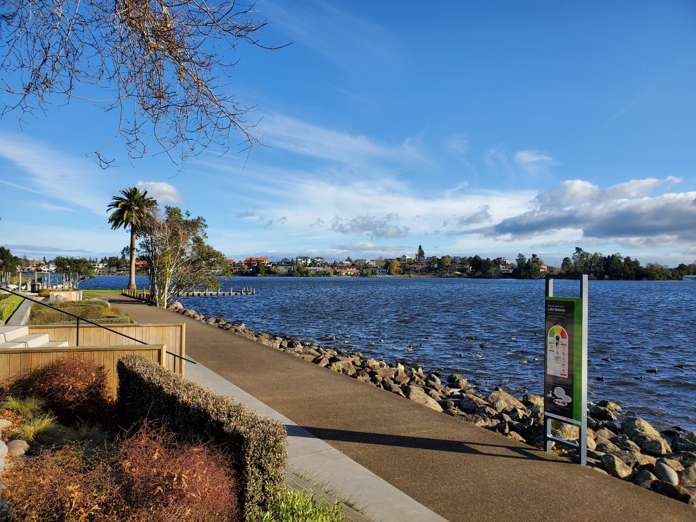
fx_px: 523
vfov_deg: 53.1
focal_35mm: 26
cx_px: 348
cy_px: 261
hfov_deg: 67.3
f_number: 2.4
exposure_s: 1/1238
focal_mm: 4.3
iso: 50
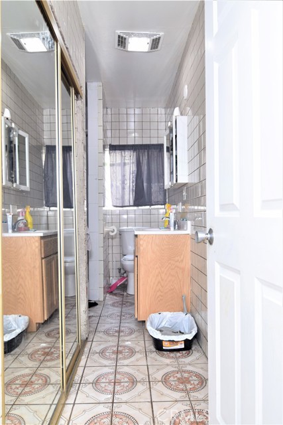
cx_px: 142
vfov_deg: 67.4
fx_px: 318
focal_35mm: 27
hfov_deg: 48.0
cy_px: 212
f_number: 8
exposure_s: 1/13
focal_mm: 18
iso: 400
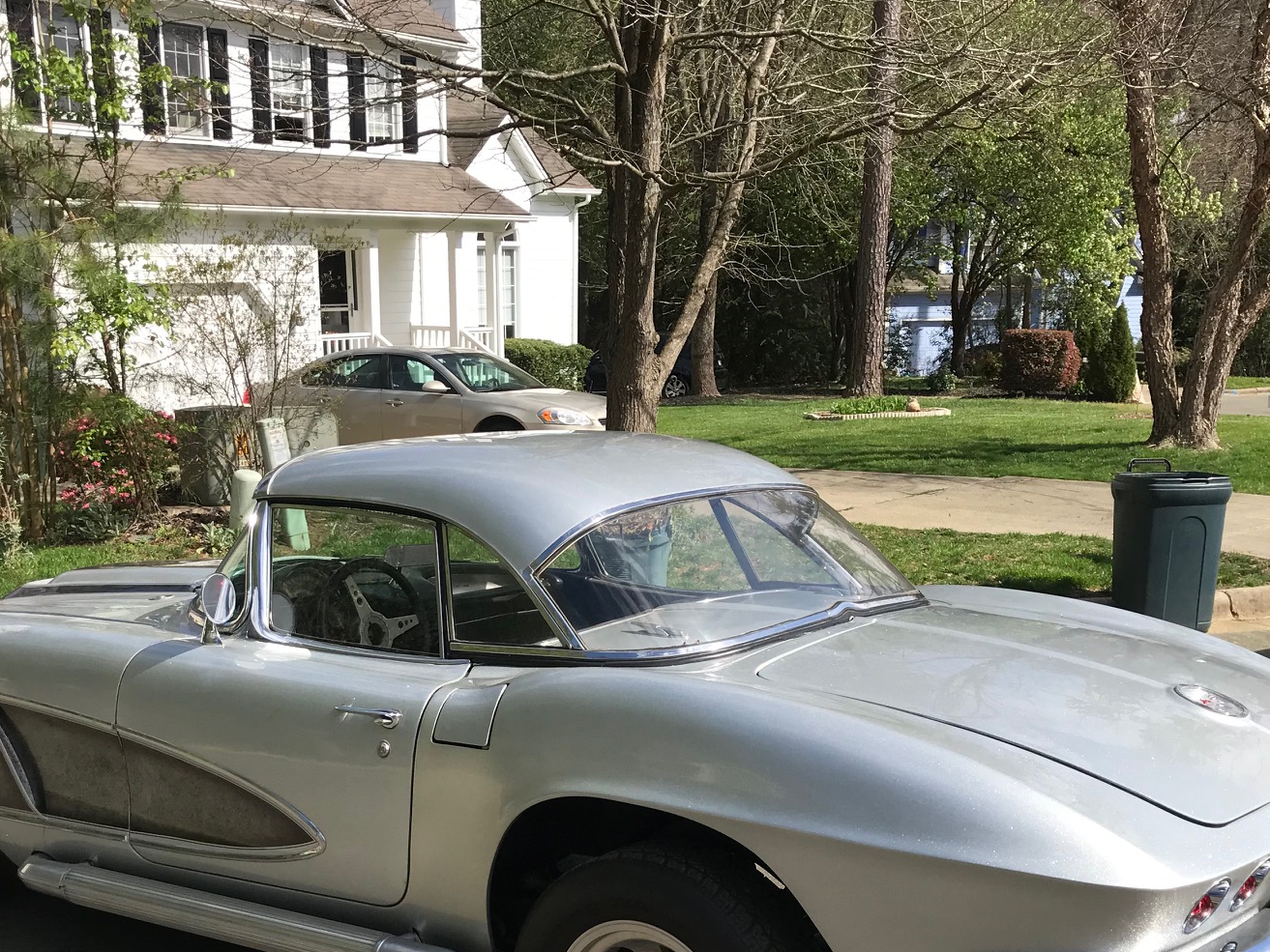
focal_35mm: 43
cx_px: 576
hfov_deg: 43.8
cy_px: 726
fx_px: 1578
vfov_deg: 32.9
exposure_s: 1/1808
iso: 20
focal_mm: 3.99
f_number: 1.8
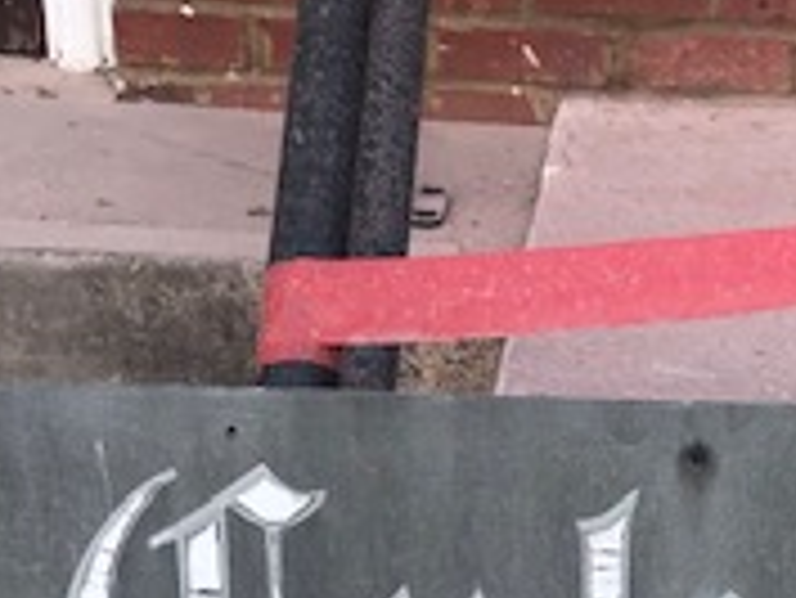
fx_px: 2324
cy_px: 1048
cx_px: 751
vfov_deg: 13.3
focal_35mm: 101
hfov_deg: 19.0
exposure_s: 1/120
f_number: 1.8
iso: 32
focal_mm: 3.99
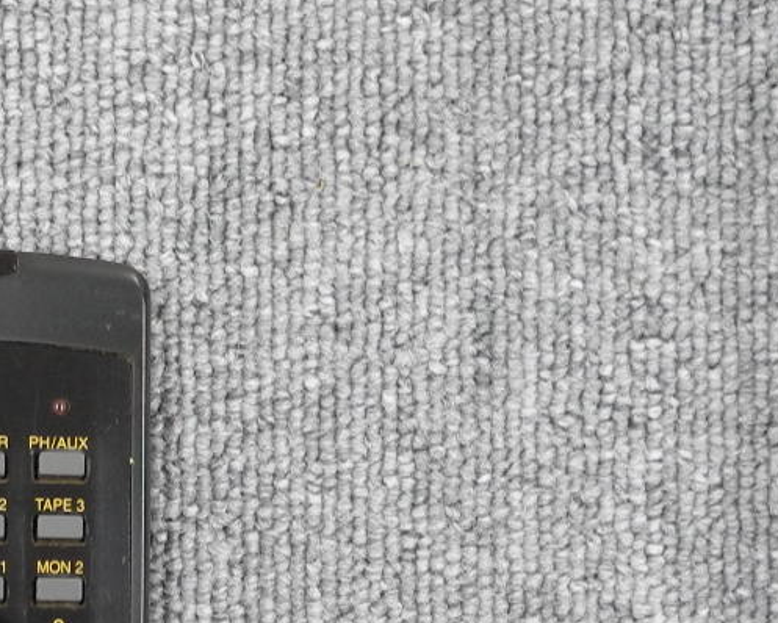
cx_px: -28
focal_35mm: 110
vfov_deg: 13.3
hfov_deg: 17.0
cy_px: 916
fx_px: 2534
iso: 320
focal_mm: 7.4
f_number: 3.2
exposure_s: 1/30
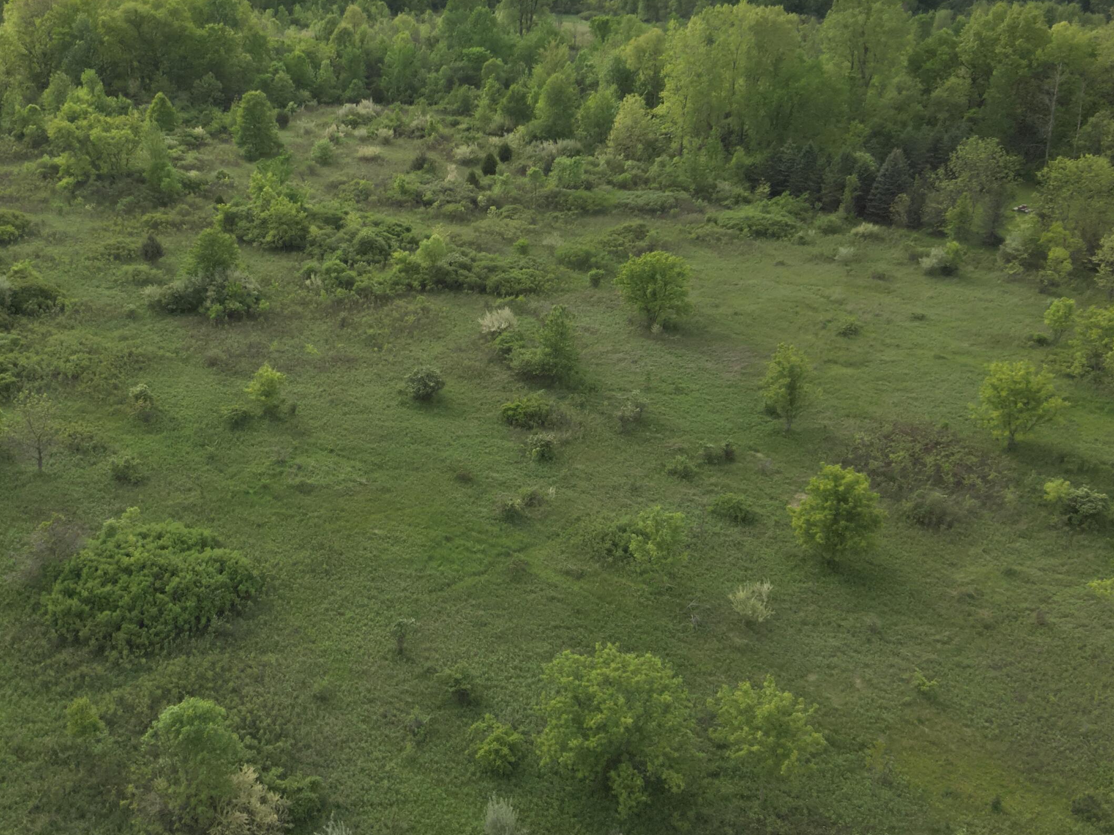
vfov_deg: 41.6
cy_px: 332
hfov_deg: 53.4
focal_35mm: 34
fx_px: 1094
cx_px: 419
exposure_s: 1/800
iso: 100
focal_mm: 4.4
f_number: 2.8
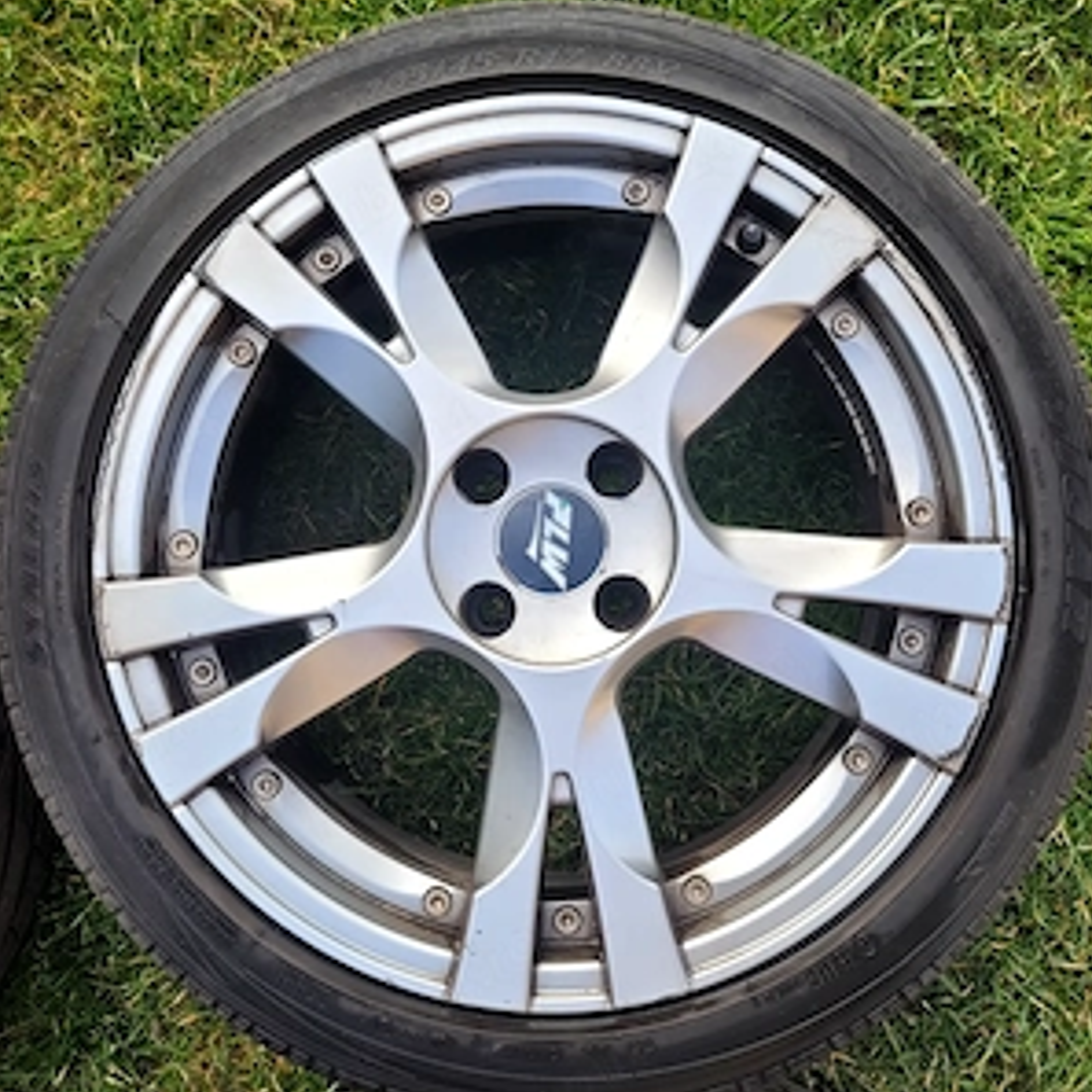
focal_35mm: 31
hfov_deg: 52.5
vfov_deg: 52.5
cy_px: 515
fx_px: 1106
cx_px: 548
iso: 40
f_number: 1.8
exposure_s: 1/449
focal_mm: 5.4
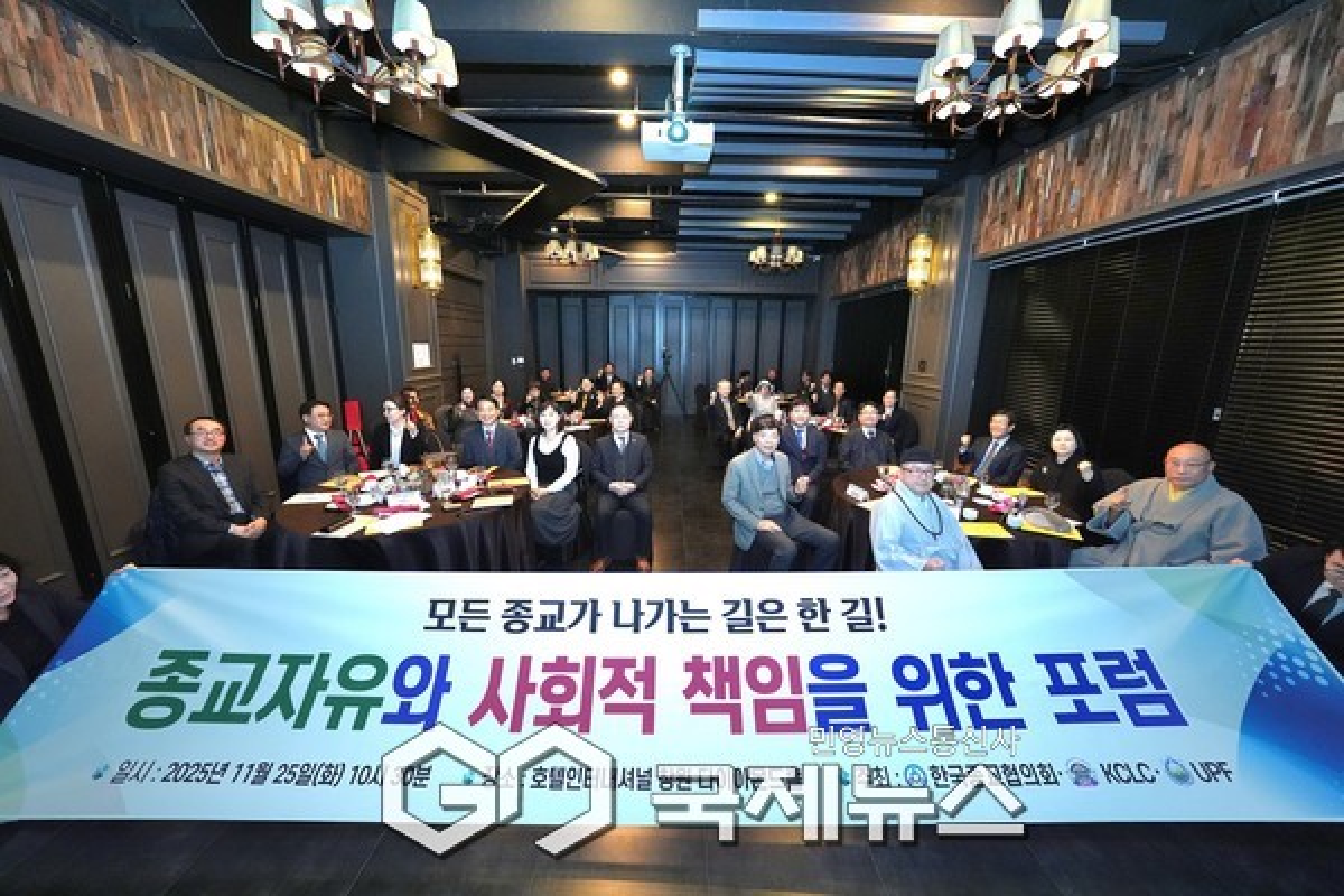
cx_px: 672
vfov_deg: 90.0
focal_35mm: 12
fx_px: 448
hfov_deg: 112.6
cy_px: 448
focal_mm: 12
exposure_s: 1/200
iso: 4000
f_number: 3.5
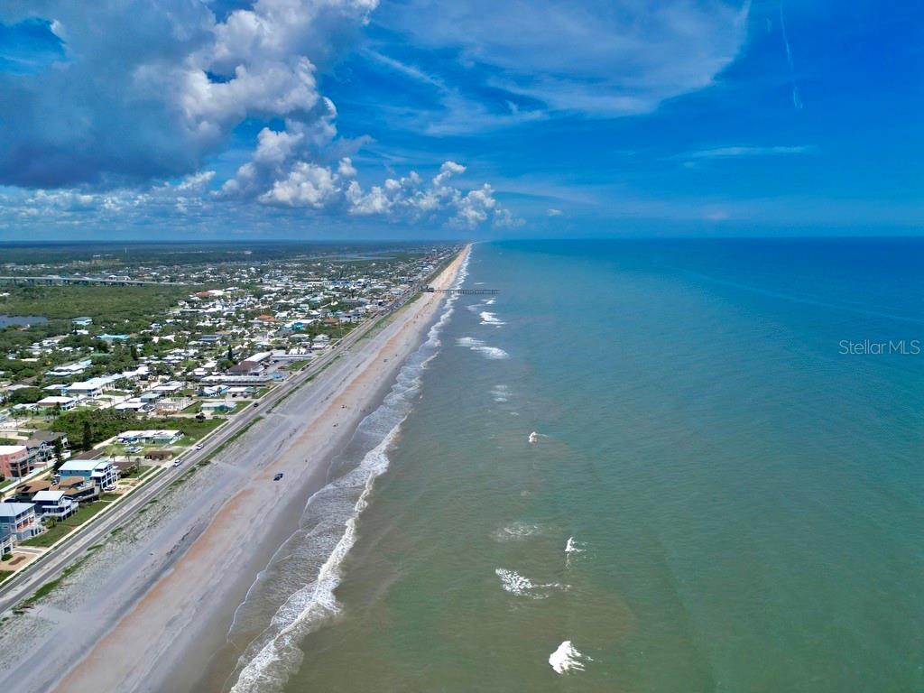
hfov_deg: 71.6
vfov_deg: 56.8
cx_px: 462
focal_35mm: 24
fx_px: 641
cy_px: 346
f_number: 1.7
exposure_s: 1/8000
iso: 110
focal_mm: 6.72
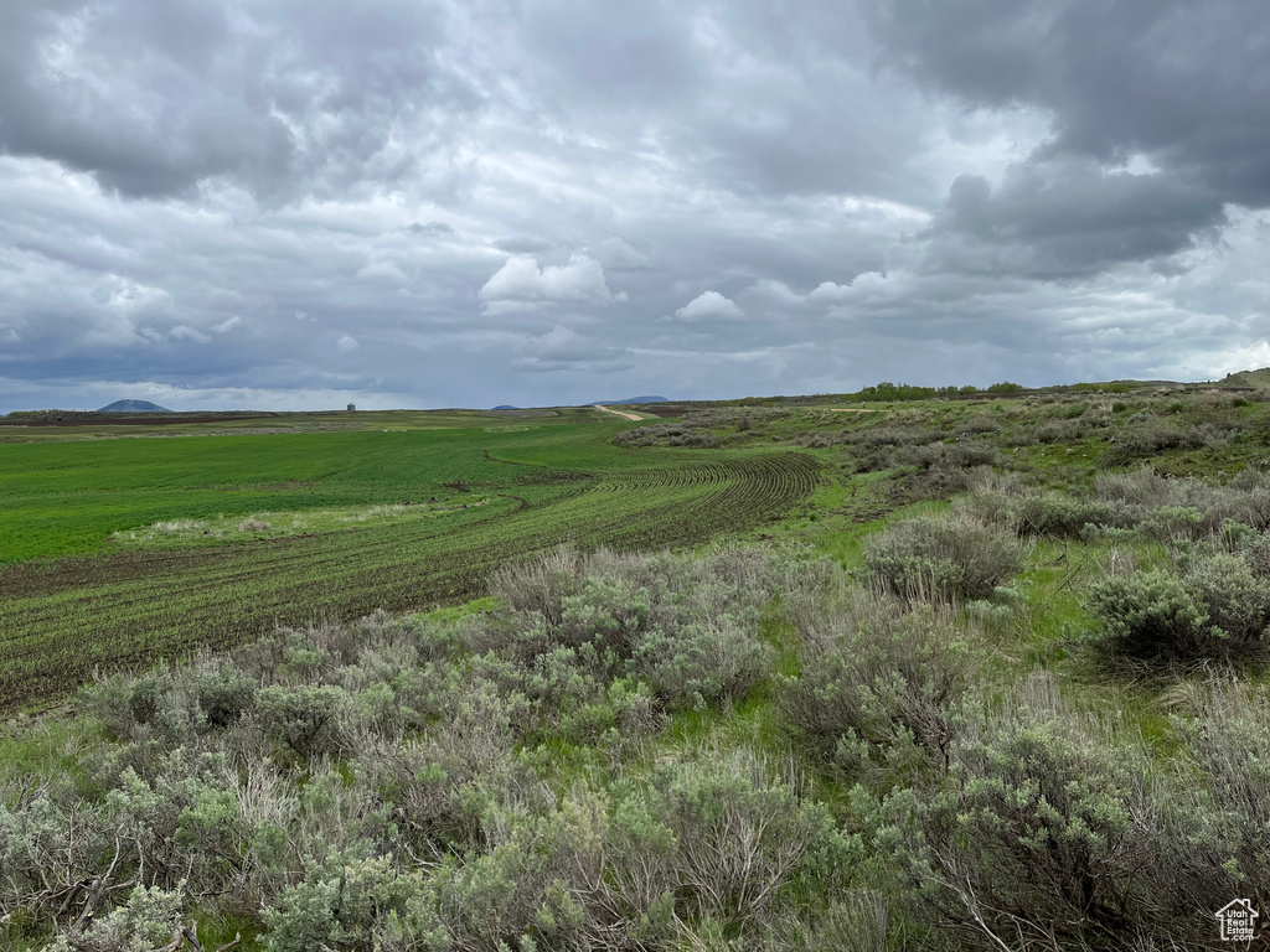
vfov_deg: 53.1
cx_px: 635
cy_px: 476
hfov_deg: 67.3
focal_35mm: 26
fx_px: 954
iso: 50
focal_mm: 5.1
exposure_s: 1/3413
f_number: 1.6
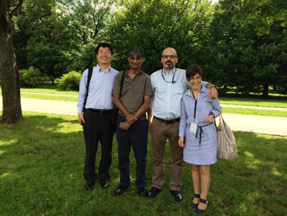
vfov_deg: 46.8
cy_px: 108
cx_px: 144
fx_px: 249
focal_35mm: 30
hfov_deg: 60.0
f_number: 2.2
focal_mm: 4.12
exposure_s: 1/672
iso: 32
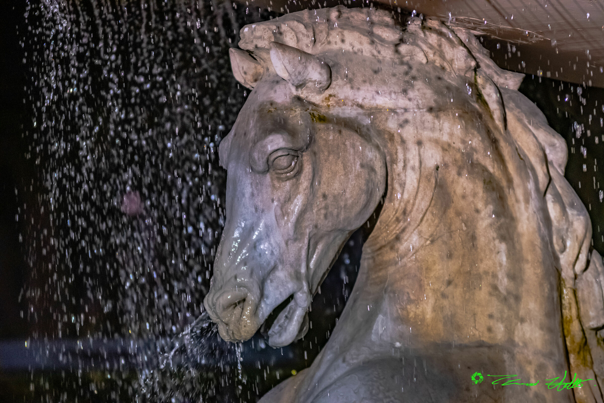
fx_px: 5033
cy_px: 202
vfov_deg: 4.6
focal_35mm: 300
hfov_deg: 6.9
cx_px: 302
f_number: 2.8
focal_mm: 200
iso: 1600
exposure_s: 1/250
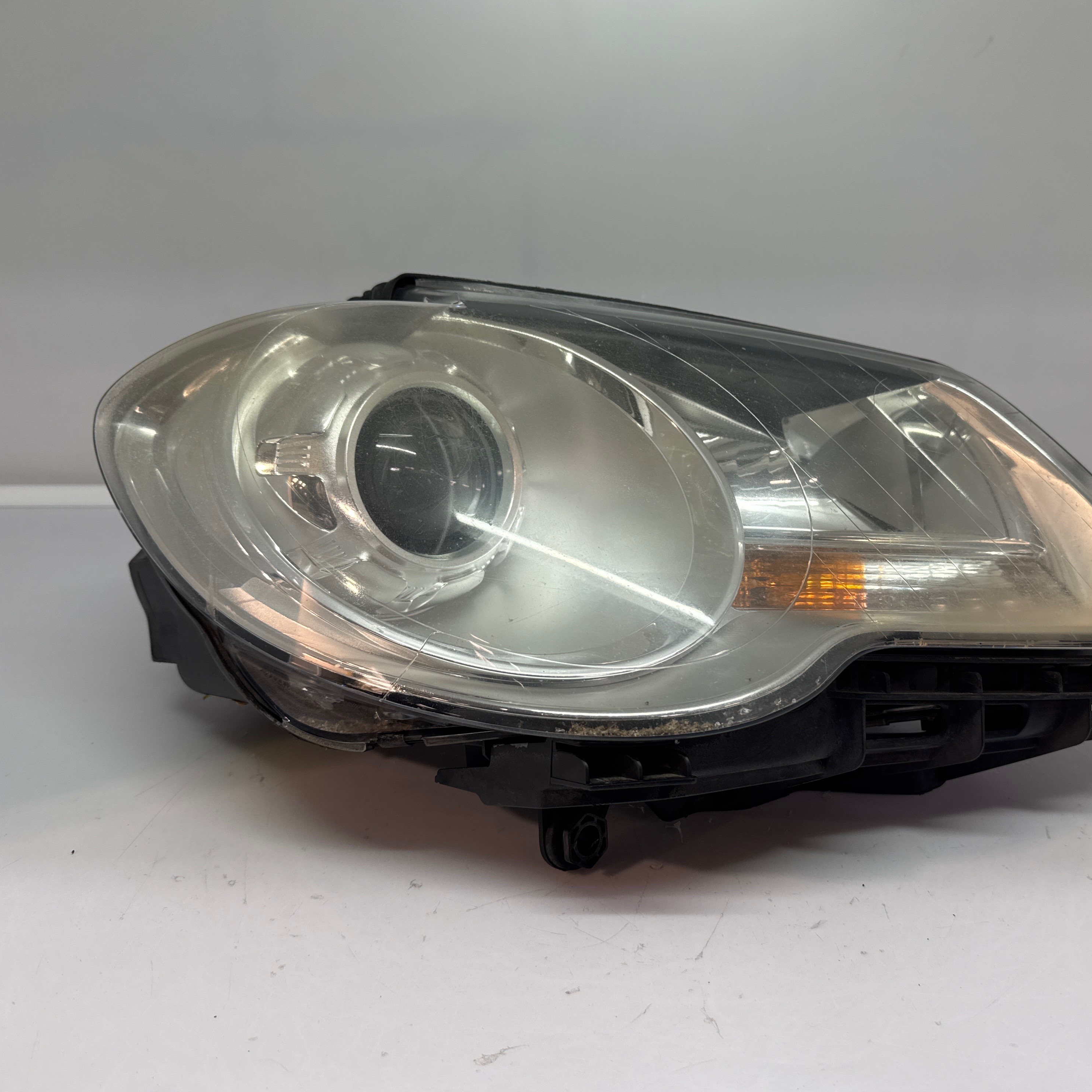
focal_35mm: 29
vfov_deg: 55.6
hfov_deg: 55.2
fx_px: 1035
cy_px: 550
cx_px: 657
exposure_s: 1/100
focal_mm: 6.76
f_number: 1.78
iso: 80
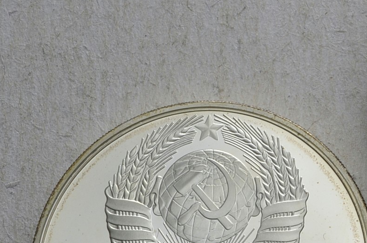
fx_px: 1675
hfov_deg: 12.0
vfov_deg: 8.3
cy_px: 237
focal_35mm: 165
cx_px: 544
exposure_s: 1/250
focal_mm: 35
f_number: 14
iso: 400
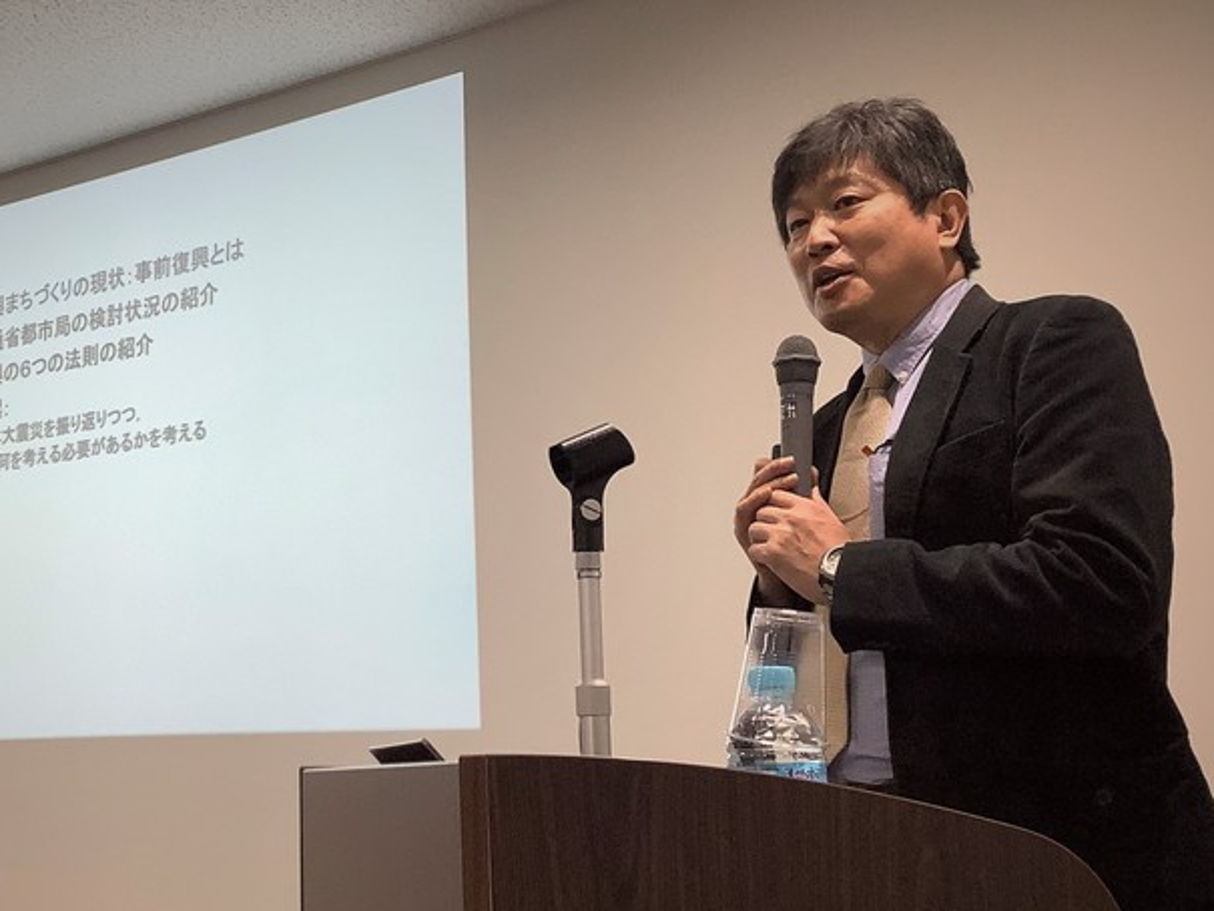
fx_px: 1438
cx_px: 476
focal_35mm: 41
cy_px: 552
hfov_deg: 45.5
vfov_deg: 35.0
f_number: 2.4
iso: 64
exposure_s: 1/120
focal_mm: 3.3
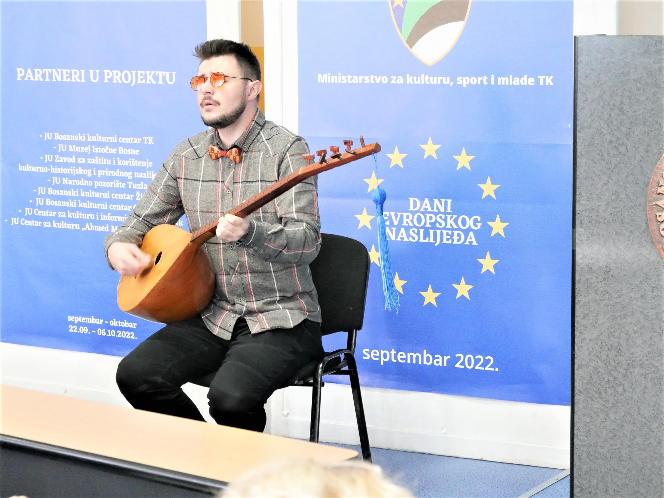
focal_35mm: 98
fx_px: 1880
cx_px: 332
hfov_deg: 20.0
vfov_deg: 15.1
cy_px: 249
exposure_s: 1/25
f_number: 5.6
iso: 3200
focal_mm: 49
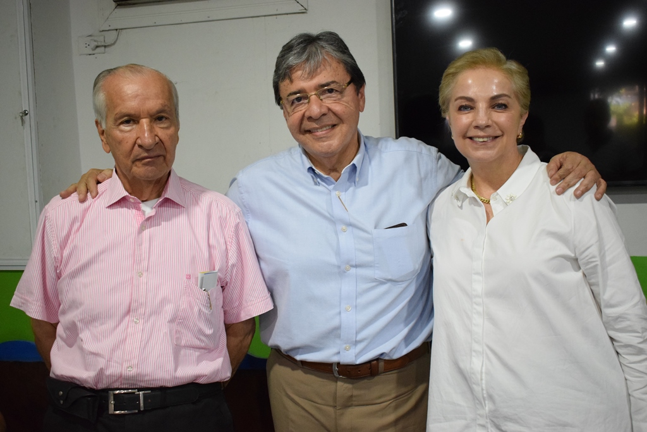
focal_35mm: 42
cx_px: 324
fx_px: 755
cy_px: 216
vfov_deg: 31.9
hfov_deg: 46.4
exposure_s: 1/60
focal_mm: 28
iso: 3200
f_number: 4.2
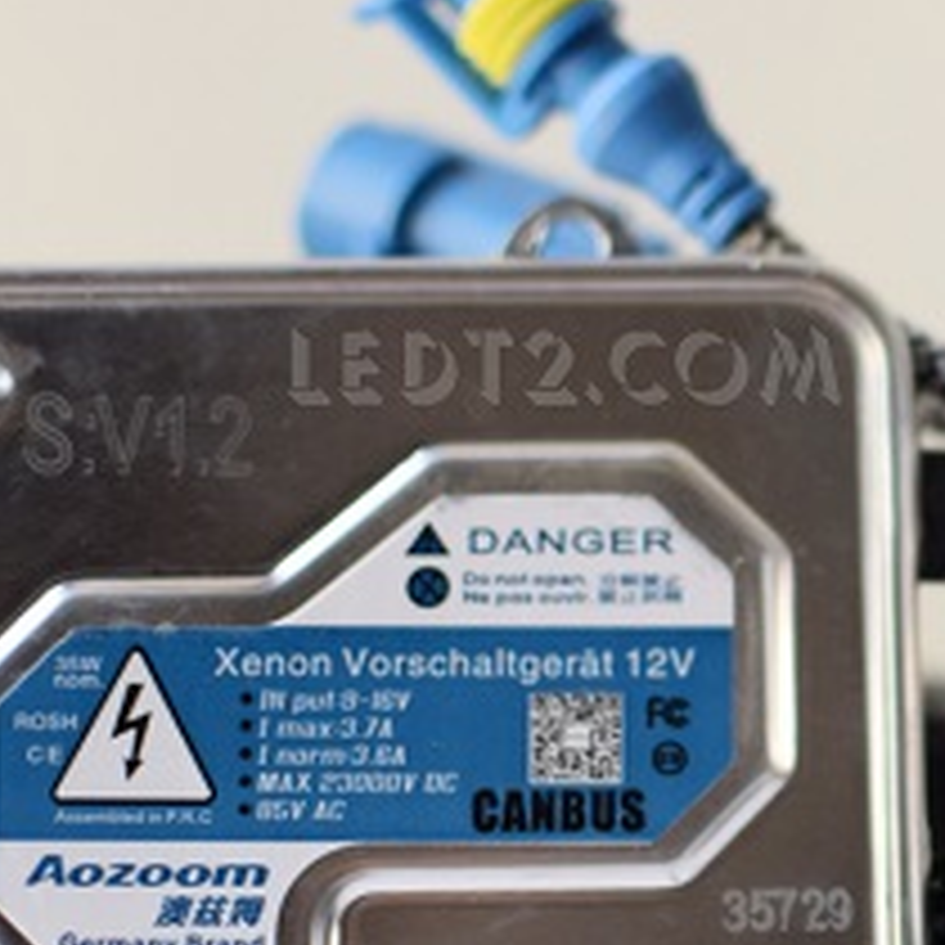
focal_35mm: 148
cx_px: 1188
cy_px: 459
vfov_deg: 11.8
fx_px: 4584
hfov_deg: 11.5
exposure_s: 1/160
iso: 200
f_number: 1.8
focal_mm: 35
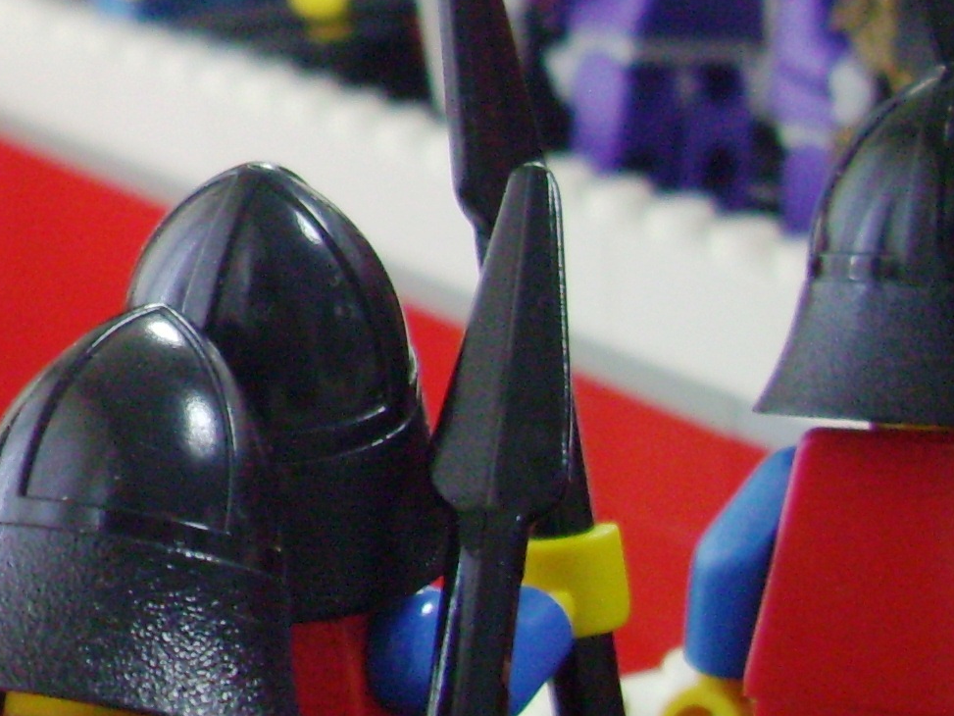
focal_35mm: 121
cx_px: -471
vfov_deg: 12.2
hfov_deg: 15.1
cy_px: 77
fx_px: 3335
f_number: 2.9
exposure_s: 1/15
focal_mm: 5.7
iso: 160
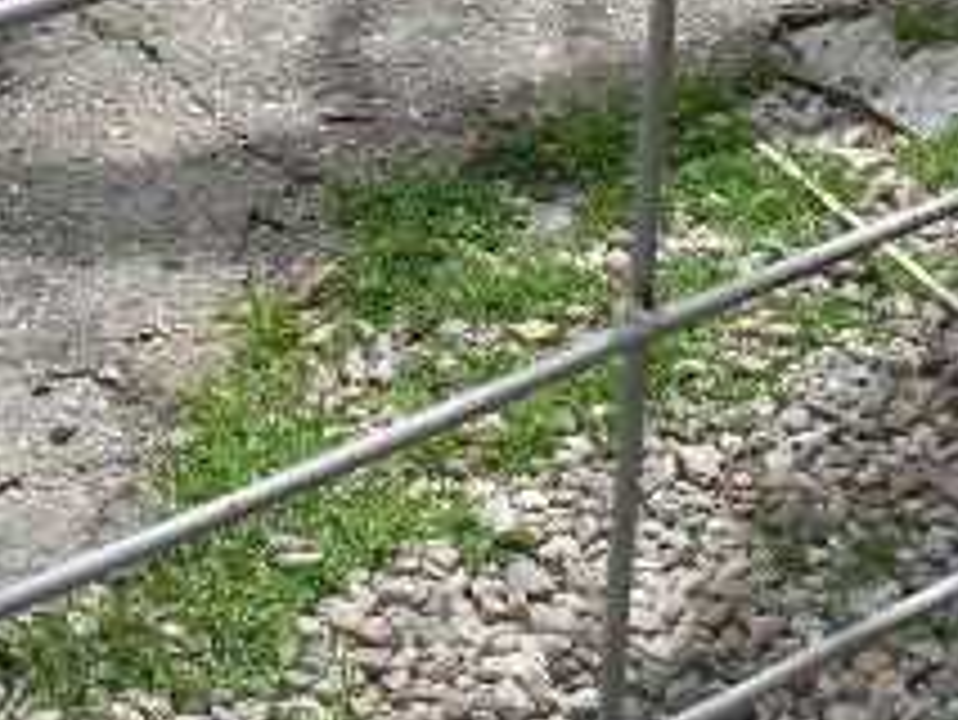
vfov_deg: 12.6
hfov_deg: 17.1
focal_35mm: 114
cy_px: -248
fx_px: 3157
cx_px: 175
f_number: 8.4
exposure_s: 1/125
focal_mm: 6.3
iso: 80
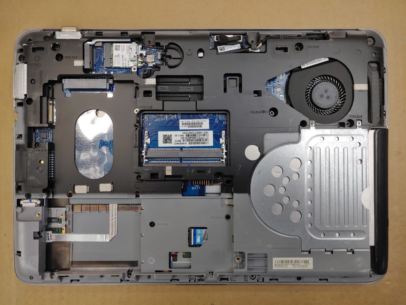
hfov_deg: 67.3
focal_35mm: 26
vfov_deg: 53.1
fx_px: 305
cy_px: 152
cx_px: 203
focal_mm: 4.36
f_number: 1.8
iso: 50
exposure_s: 1/226
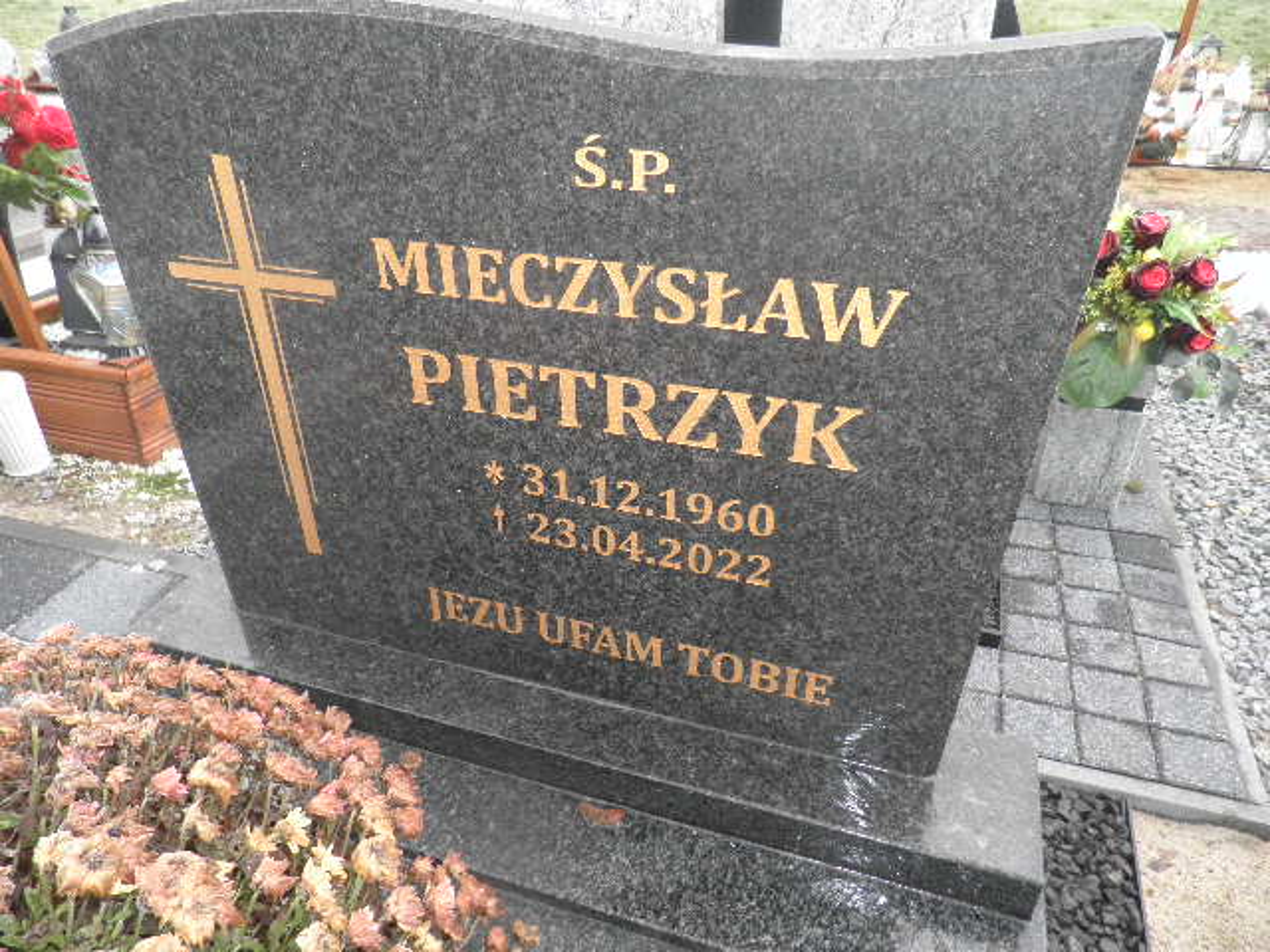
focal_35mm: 24
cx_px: 635
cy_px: 476
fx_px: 881
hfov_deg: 71.6
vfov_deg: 56.8
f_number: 3.3
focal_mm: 4.3
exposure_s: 1/30
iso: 160
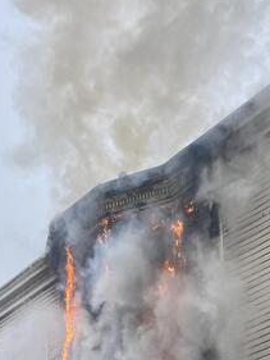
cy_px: 433
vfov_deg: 23.9
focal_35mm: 74
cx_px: 132
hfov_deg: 19.9
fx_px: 769
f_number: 1.8
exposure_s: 1/644
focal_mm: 4.25
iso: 32
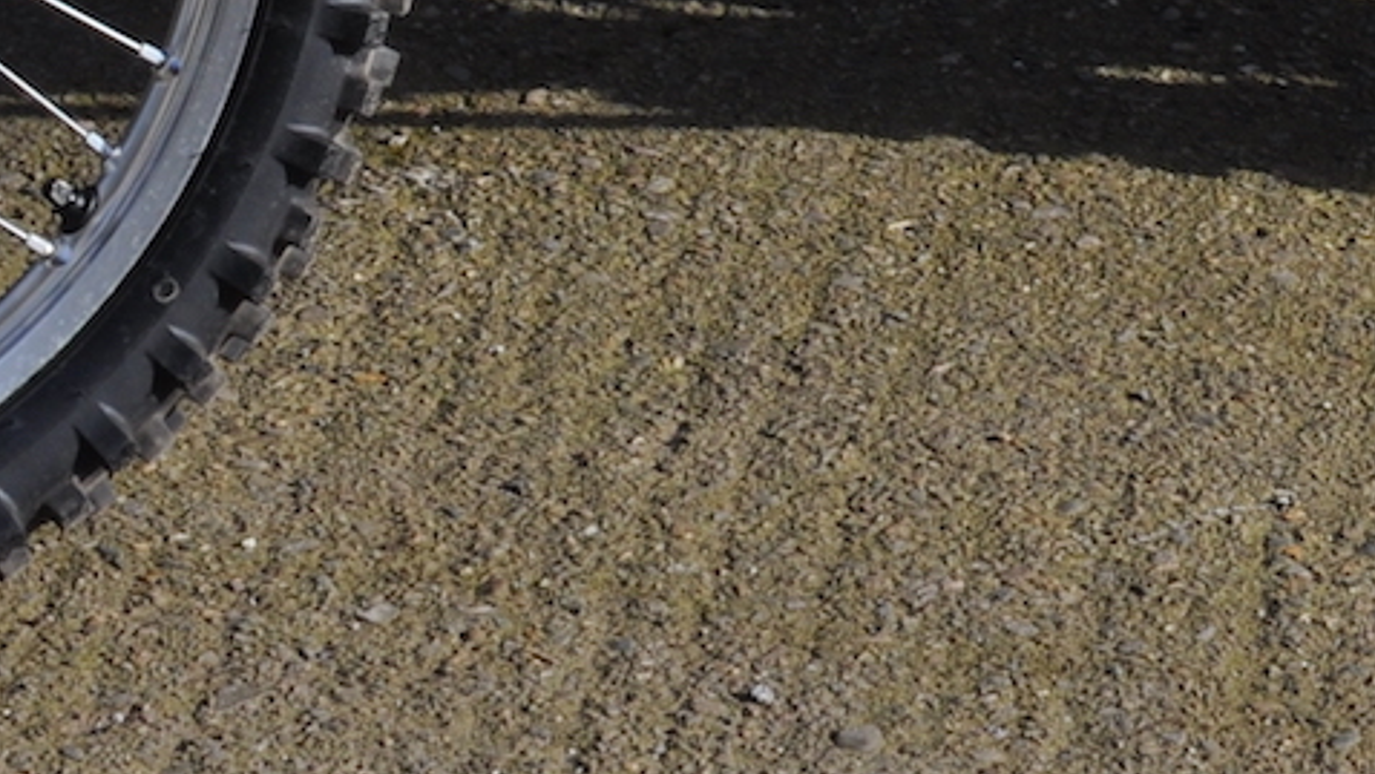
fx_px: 10064
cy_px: -889
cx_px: 1082
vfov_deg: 4.3
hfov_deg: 7.8
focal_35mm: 276
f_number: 14
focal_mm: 42
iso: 200
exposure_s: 1/200
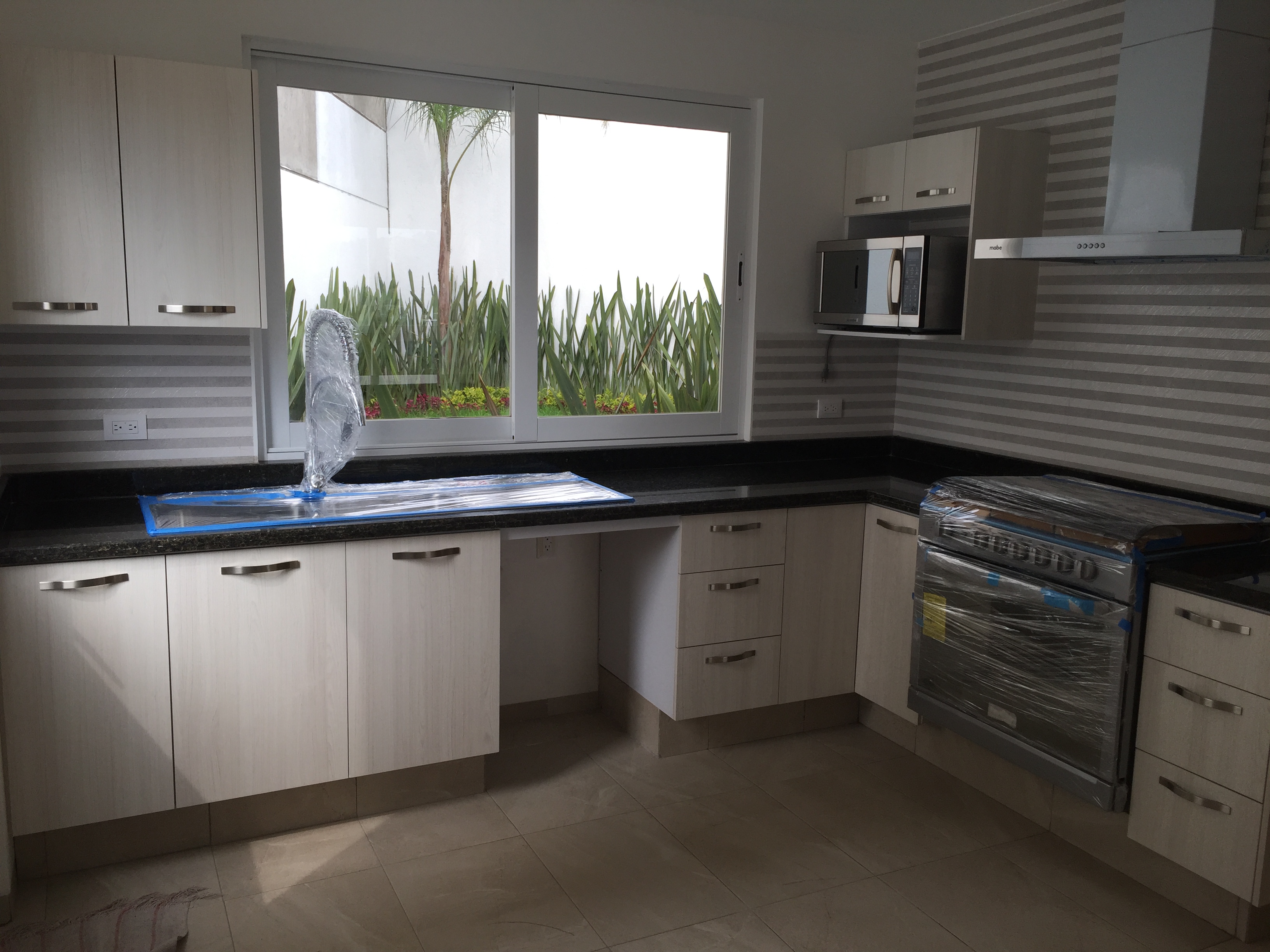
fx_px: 1064
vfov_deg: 48.2
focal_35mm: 29
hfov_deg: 61.7
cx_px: 635
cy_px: 476
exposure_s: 1/207
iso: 32
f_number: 2.2
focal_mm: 4.15
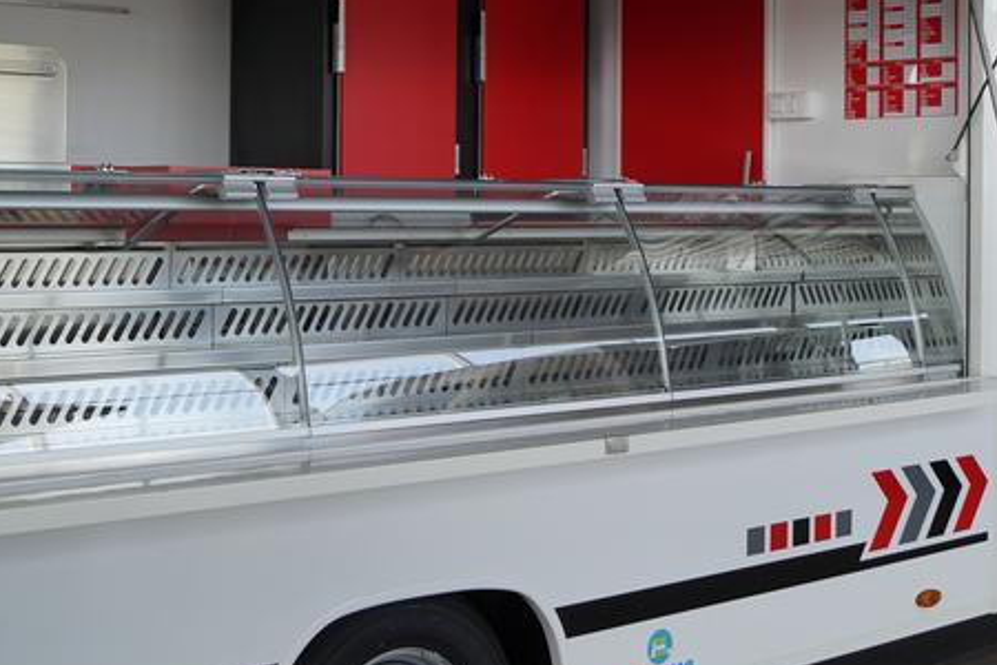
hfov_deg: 33.4
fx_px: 1662
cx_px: 492
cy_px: 193
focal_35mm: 60
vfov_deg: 22.5
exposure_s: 1/160
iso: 250
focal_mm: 20
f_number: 4
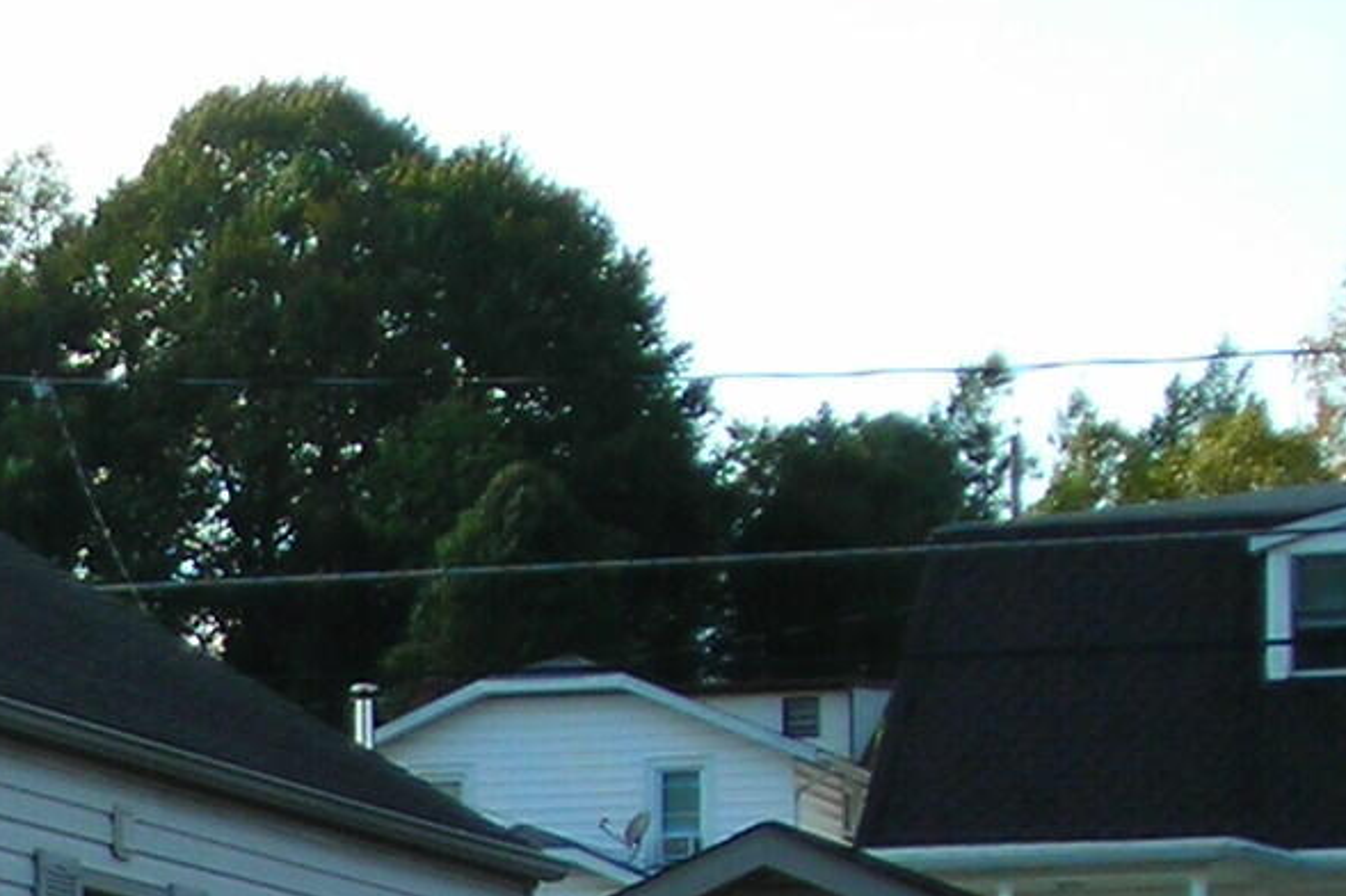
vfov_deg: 7.8
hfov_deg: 11.4
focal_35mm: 174
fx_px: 6502
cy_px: 1218
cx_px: -537
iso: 50
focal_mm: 6.3
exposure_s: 1/233
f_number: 3.2
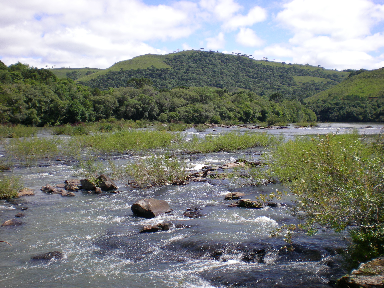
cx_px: 192
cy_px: 144
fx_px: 422
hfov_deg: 49.0
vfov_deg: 37.7
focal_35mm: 38
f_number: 4.6
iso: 50
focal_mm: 6.3
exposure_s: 1/270
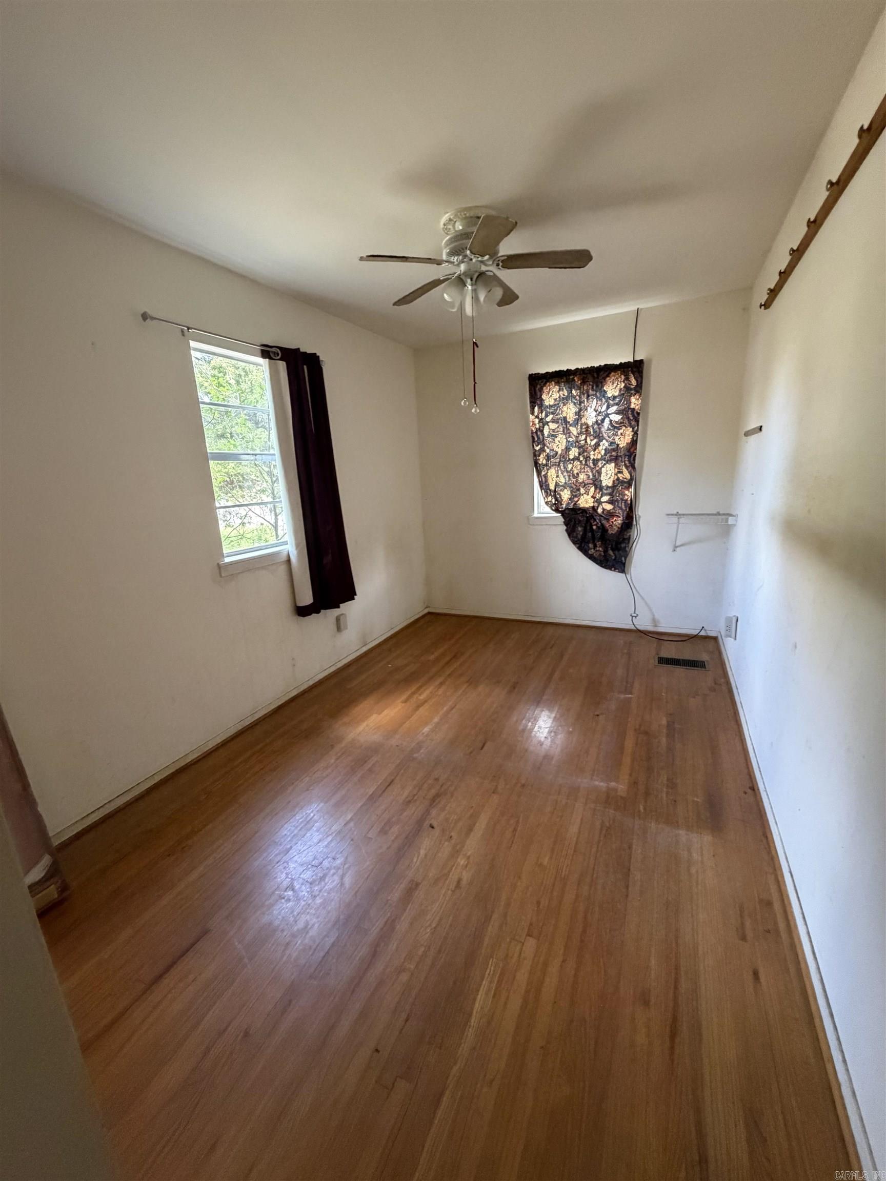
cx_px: 443
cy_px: 590
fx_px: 478
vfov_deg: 102.1
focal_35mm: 14
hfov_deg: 85.7
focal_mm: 2.22
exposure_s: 1/60
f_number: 2.2
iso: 500
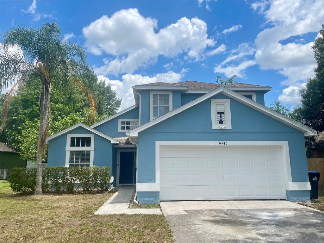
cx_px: 162
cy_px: 122
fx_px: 234
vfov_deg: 54.9
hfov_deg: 69.4
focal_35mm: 25
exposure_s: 1/4717
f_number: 1.6
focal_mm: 5.1
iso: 32
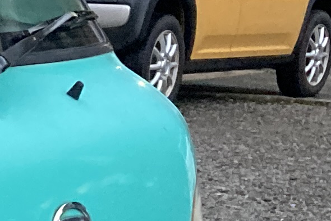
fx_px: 1829
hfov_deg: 8.7
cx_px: -620
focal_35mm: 199
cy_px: 263
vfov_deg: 6.9
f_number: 1.8
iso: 250
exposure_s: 1/40
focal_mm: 3.99
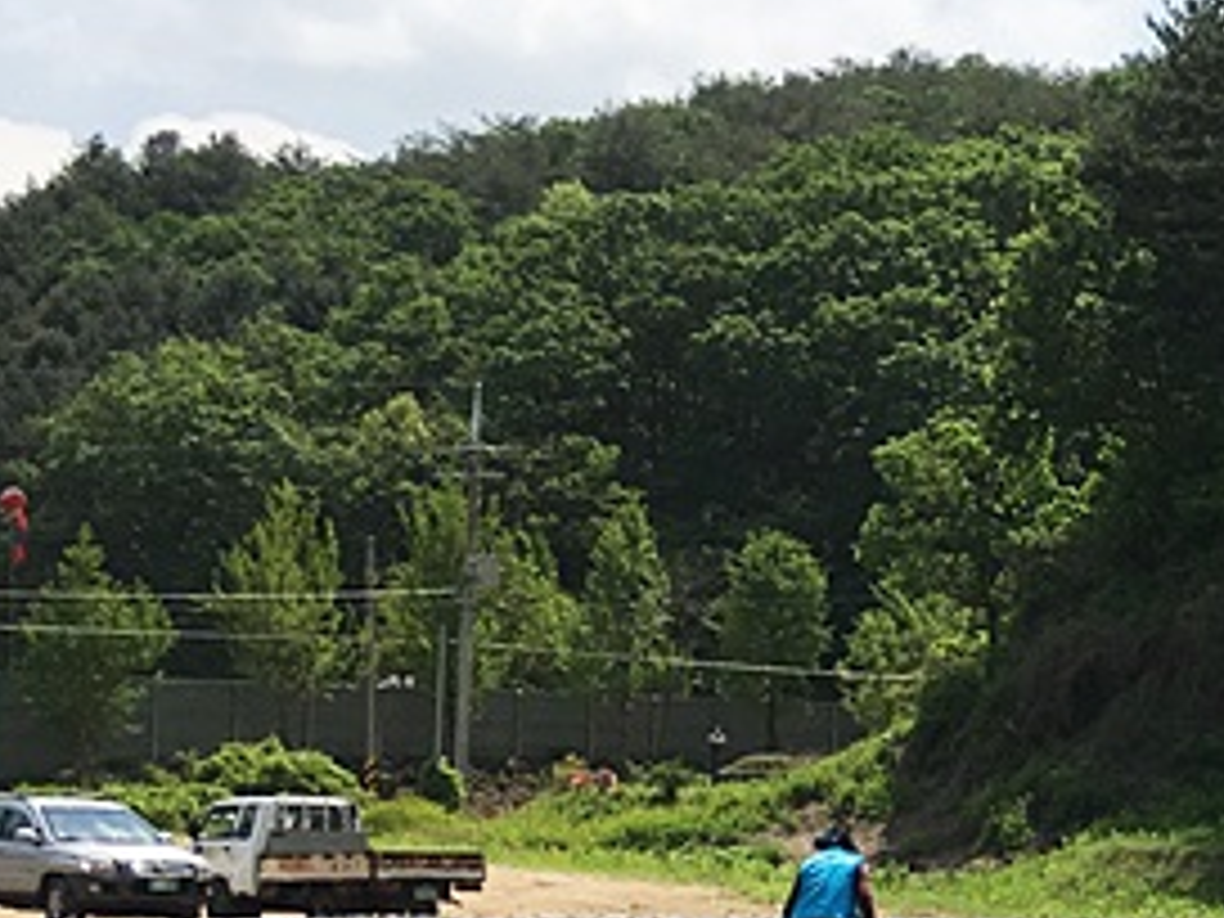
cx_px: 1854
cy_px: 889
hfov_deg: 18.1
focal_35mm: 96
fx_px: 3394
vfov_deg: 15.2
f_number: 2.2
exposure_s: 1/2747
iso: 25
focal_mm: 4.15
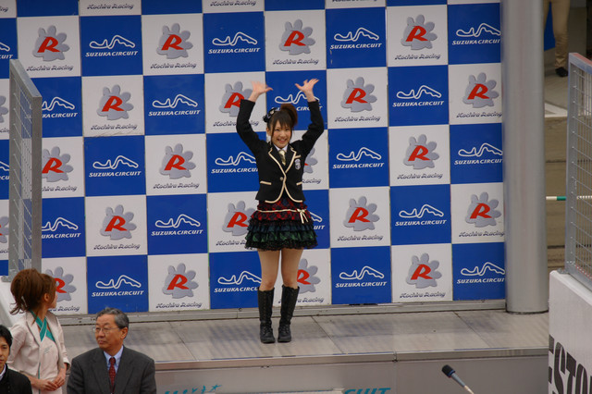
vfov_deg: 3.1
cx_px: 296
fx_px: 7396
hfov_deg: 4.6
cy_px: 197
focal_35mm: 450
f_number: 7.1
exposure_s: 1/100
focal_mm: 300
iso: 200
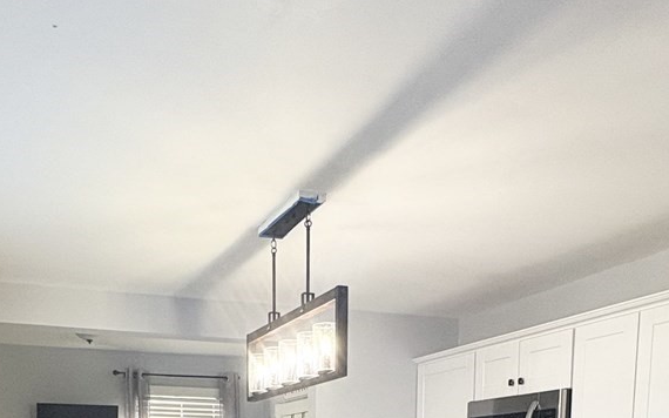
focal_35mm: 40
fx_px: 729
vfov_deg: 25.9
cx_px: 257
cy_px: 581
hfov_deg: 48.9
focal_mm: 2.22
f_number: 2.2
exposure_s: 1/120
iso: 250
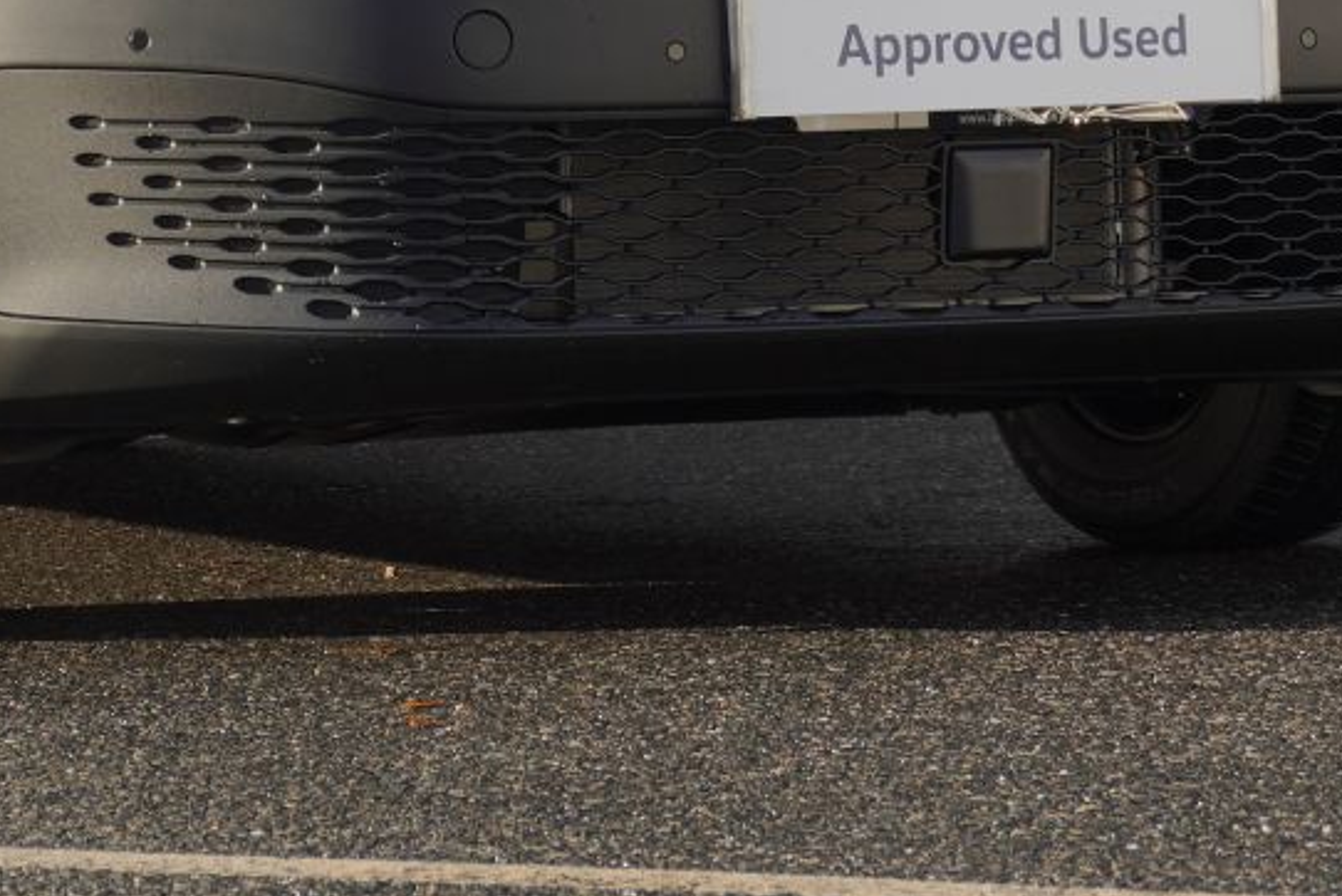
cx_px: 208
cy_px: -398
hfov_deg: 11.8
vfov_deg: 7.8
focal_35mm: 172
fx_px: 6433
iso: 100
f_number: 6.7
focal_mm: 39
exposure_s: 1/90
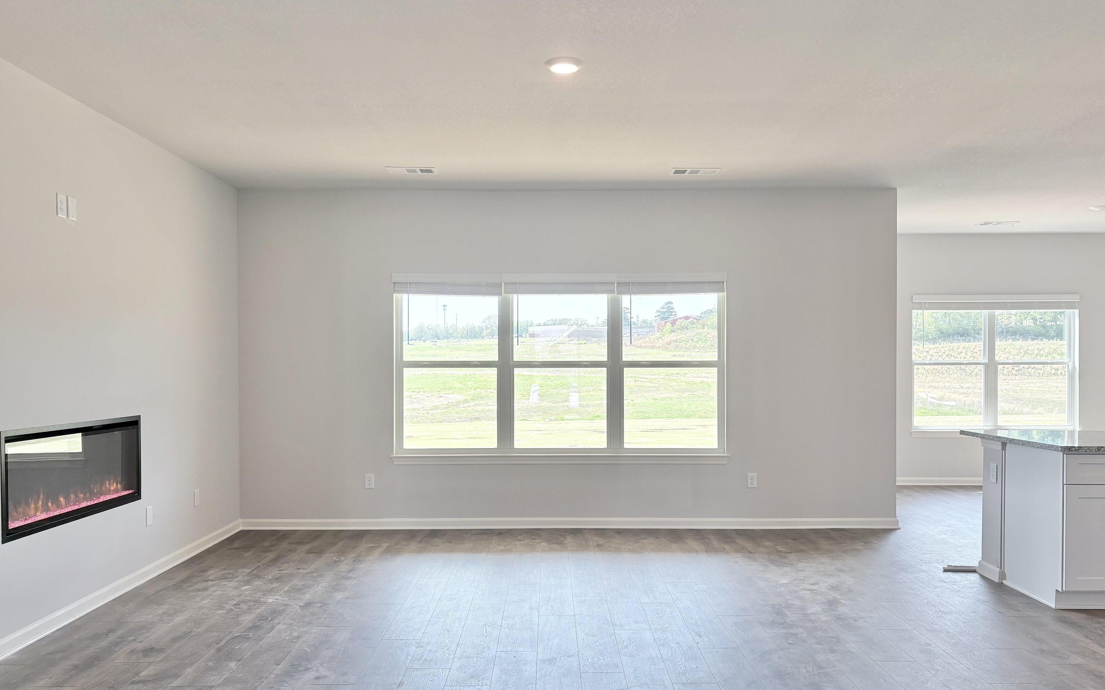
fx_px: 843
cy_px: 374
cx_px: 552
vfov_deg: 44.5
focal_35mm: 28
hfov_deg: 66.5
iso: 64
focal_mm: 5.96
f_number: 1.6
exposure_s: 1/316
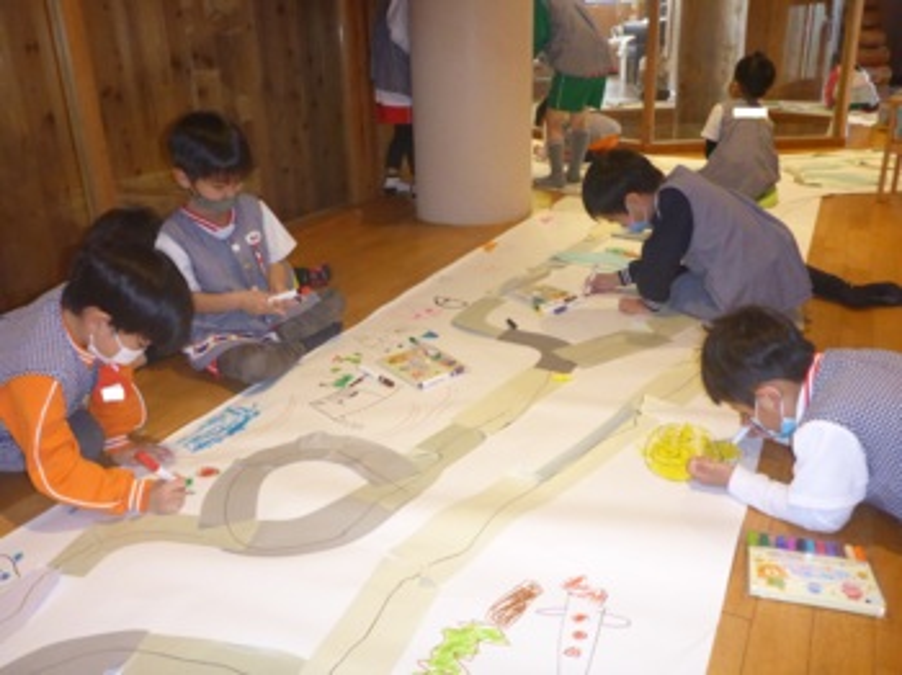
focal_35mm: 28
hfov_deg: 63.5
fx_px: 729
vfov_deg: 49.7
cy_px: 338
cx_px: 451
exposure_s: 1/60
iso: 800
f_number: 3.3
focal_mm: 4.9
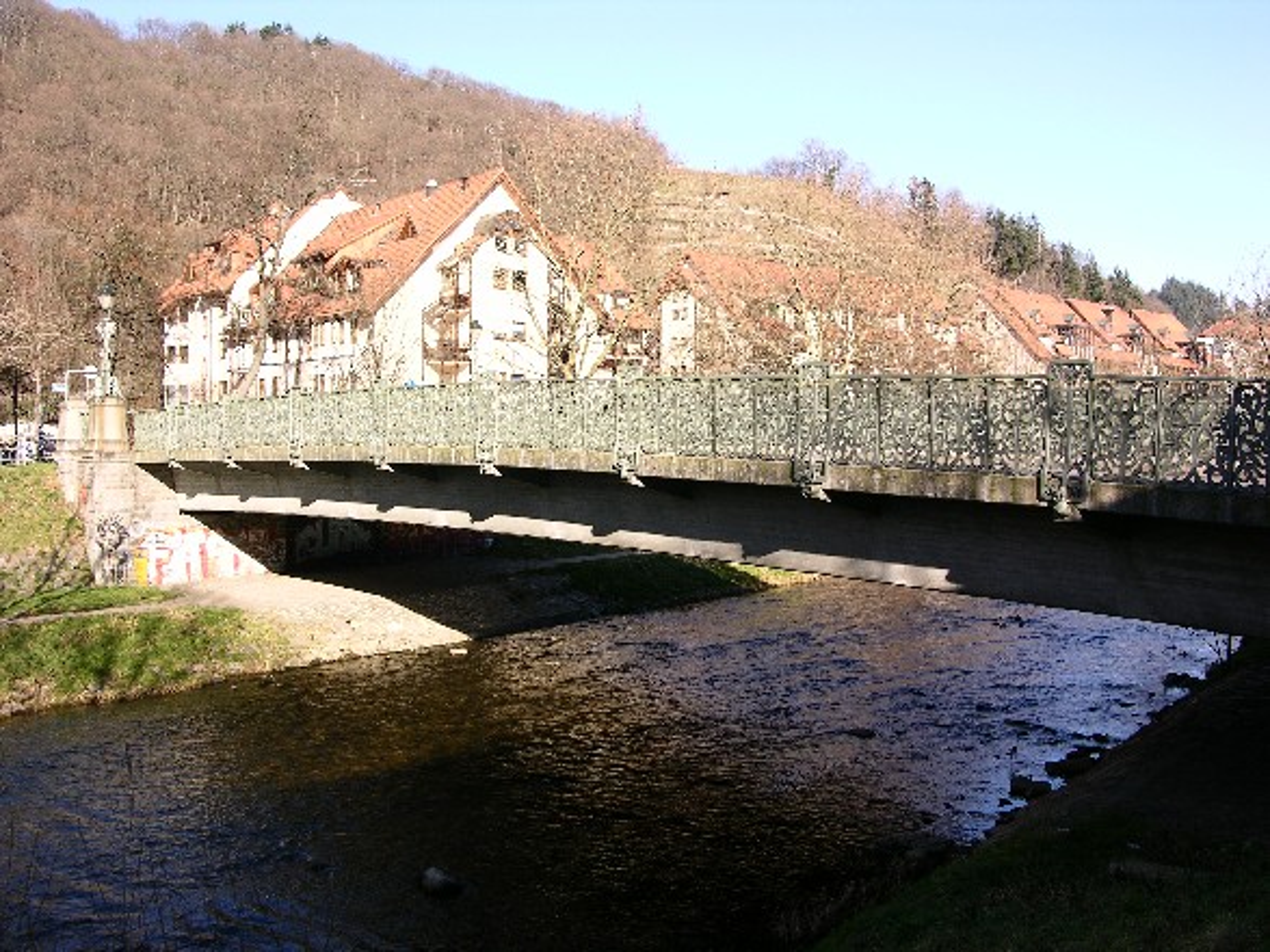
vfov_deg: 40.7
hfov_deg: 52.6
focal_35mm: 35
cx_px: 635
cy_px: 476
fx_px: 1284
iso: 50
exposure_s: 1/86.5
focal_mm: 8.9
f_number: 6.3
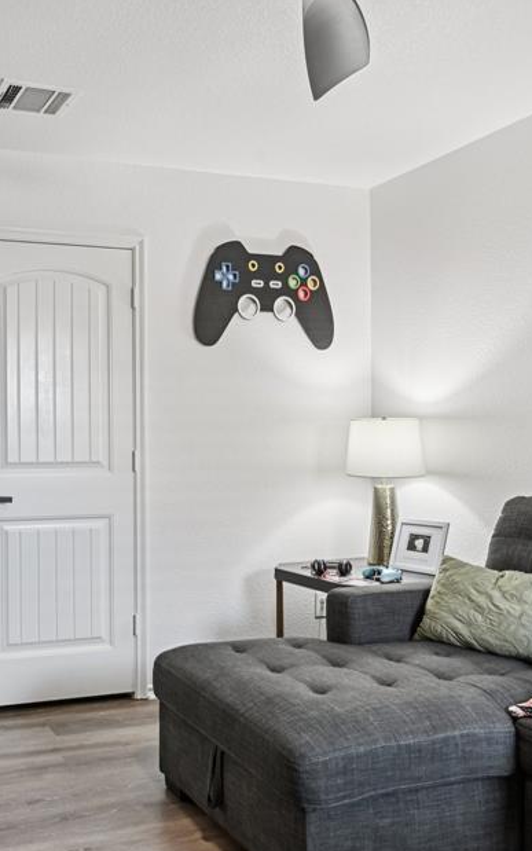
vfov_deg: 59.6
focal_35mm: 32
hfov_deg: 36.2
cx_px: 21
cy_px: 433
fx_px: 742
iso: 400
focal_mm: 19
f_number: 8
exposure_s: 1/6
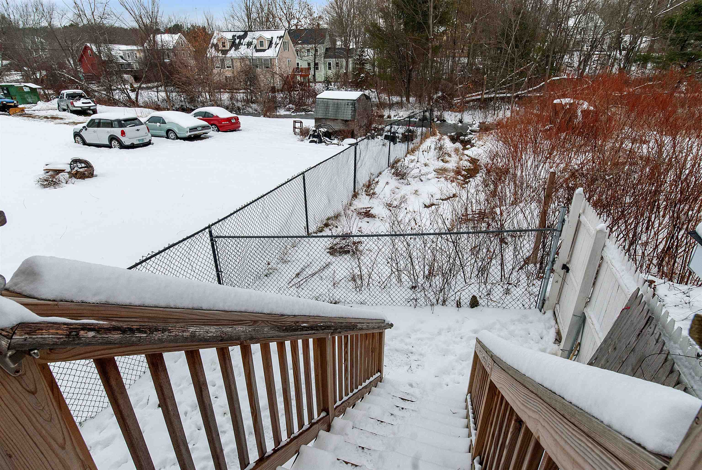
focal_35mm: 18
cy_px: 235
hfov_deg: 89.9
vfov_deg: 67.5
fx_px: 351
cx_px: 351
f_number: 10
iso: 200
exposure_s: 1/350
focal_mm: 12
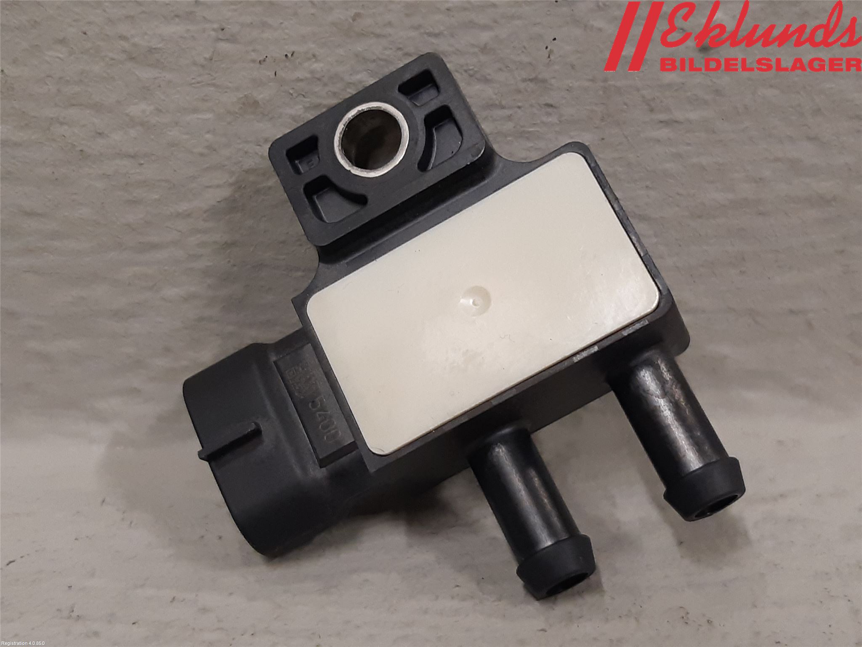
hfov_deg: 67.3
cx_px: 431
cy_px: 324
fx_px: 647
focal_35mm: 26
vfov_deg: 53.1
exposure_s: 1/60
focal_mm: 3.93
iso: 160
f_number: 1.7
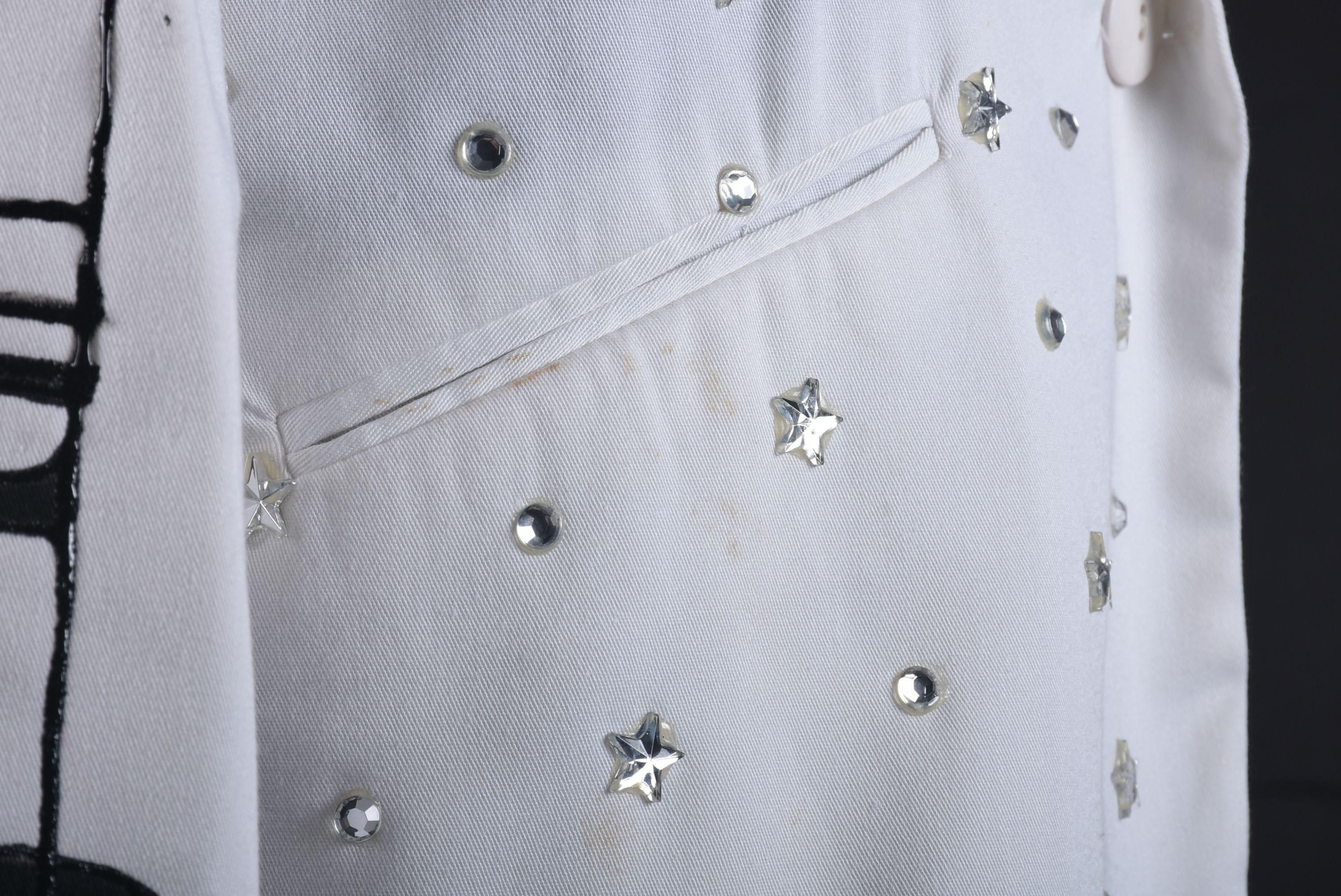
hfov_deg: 14.4
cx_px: 670
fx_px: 5312
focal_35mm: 142
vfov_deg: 9.6
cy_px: 448
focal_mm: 95
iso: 200
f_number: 18
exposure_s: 1/200
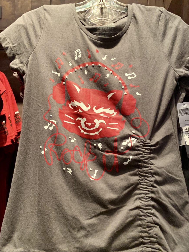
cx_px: 94
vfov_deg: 65.3
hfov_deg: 51.4
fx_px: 197
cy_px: 121
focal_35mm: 27
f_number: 1.8
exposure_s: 1/30
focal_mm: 4.25
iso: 320
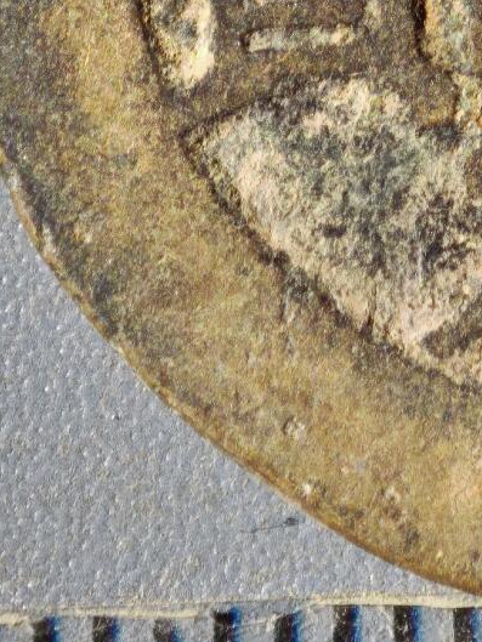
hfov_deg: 4.1
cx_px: 680
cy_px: -249
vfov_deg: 5.4
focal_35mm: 364
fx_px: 6755
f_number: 2
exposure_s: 1/100
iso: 200
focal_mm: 9
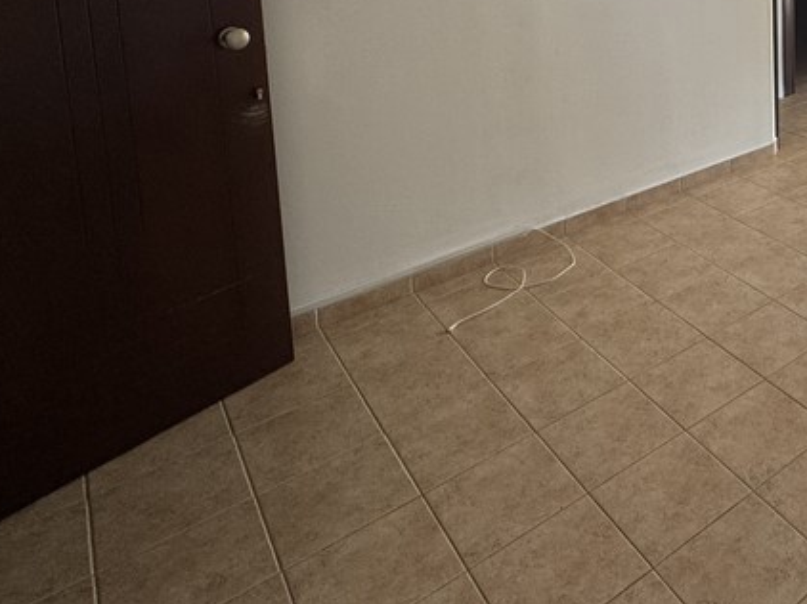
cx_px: 828
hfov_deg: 44.7
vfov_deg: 35.7
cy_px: -59
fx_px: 792
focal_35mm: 34
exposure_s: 1/99
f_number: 2.2
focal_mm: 2.22
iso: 125
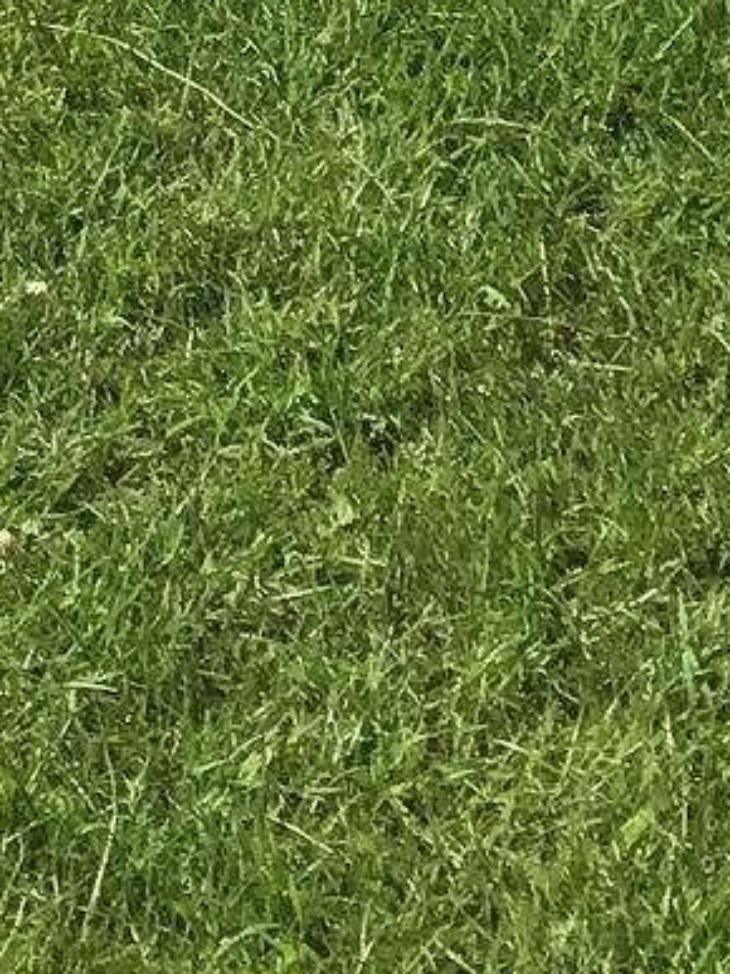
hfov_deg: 9.0
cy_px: -1367
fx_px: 4614
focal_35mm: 164
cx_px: -88
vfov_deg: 10.4
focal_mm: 3.3
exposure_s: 1/1894
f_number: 2.4
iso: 25
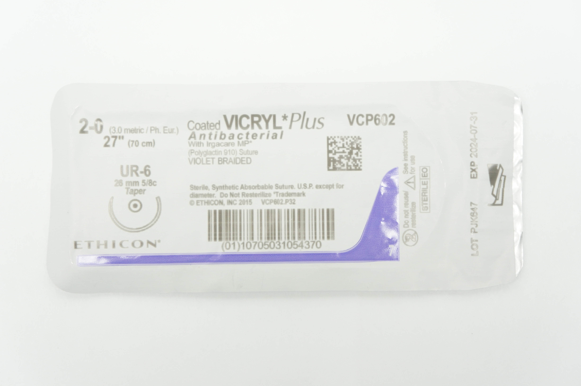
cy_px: 193
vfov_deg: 24.3
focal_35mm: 56
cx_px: 290
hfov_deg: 36.0
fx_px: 895
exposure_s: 1/60
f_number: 4.5
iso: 400
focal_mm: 37
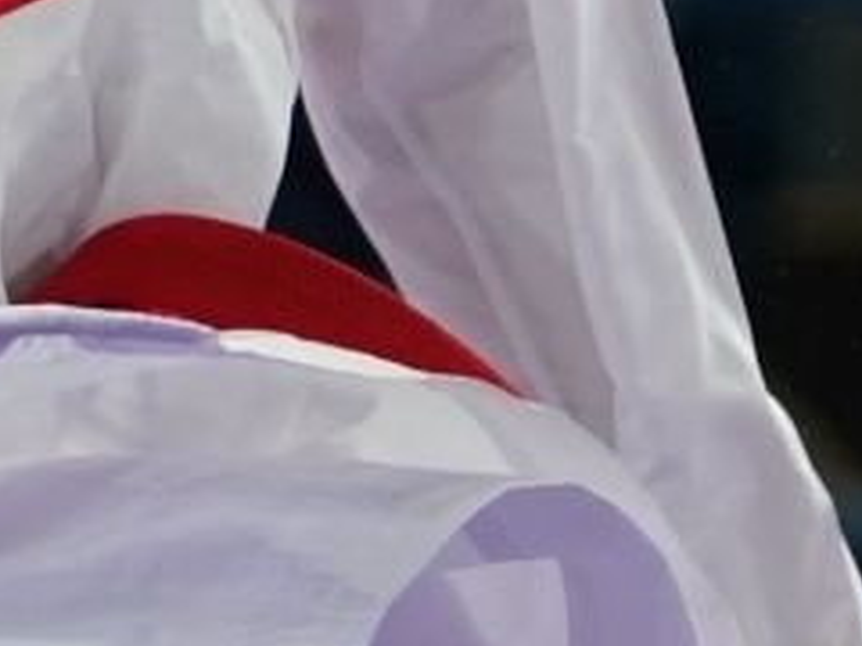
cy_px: 75
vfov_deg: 1.1
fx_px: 33020
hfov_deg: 1.5
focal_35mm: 1326
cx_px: 808
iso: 1250
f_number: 2.8
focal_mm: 123
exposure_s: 1/1000
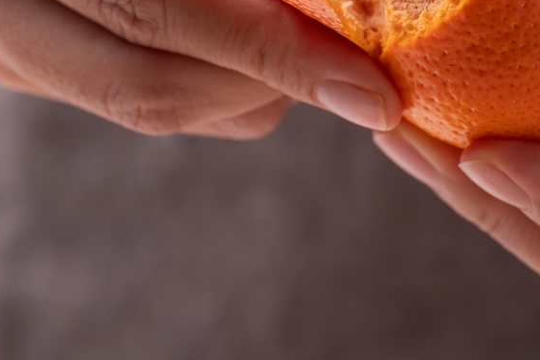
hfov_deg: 9.5
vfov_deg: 6.3
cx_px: 345
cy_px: 11
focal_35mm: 216
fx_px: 3240
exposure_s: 1/125
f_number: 8
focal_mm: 105
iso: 125
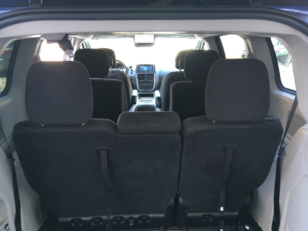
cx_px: 154
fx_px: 258
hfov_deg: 61.7
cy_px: 116
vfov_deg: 48.2
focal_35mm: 29
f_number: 2.2
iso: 64
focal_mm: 4.15
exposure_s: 1/30
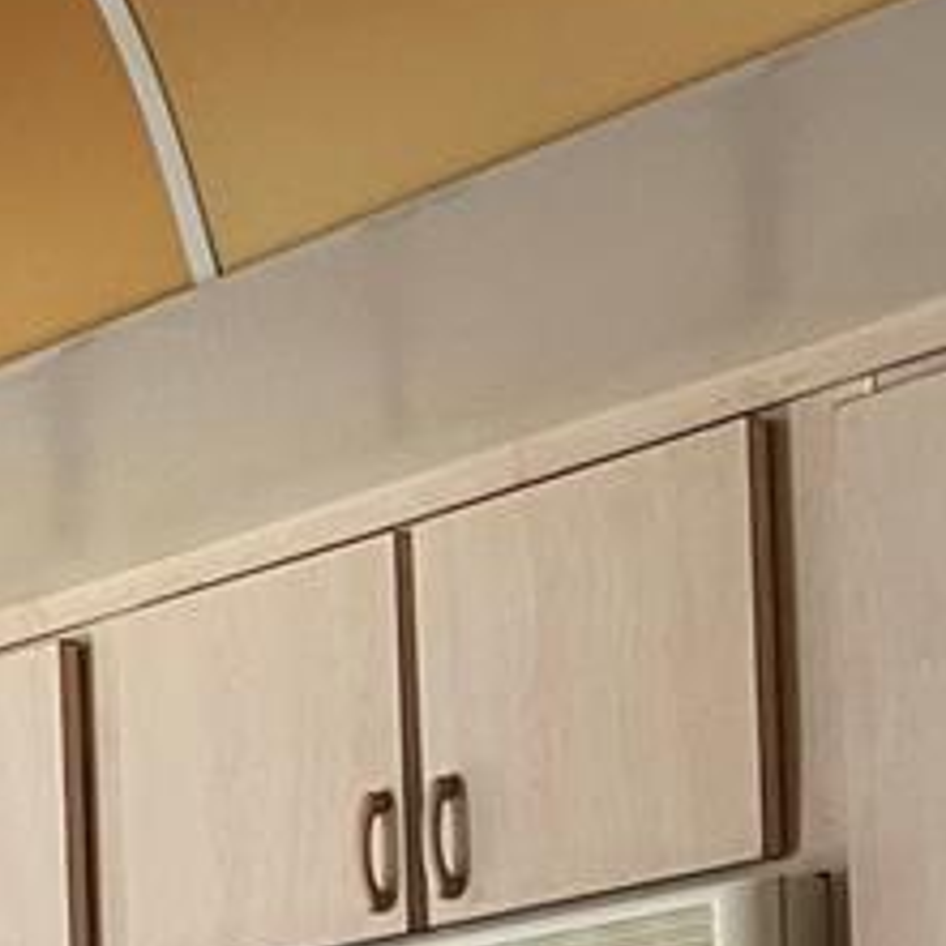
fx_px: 3710
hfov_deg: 14.2
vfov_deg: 13.0
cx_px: -137
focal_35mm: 120
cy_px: 1755
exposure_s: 1/60
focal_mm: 5.1
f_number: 1.6
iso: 160
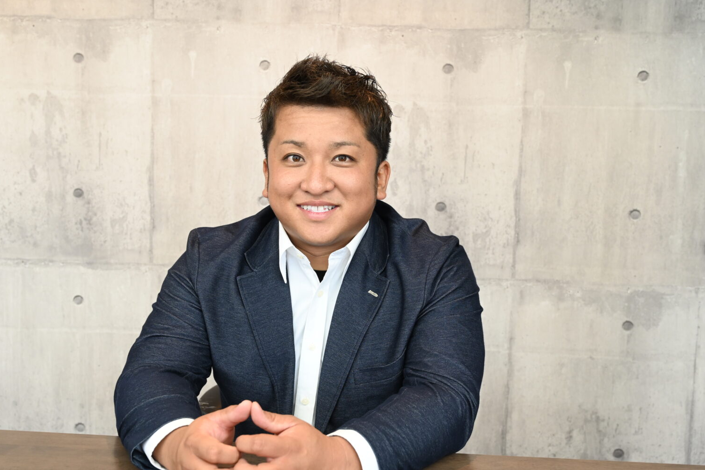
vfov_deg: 31.9
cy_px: 240
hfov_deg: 46.4
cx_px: 352
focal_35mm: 42
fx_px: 822
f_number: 5.6
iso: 1600
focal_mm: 41
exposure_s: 1/160
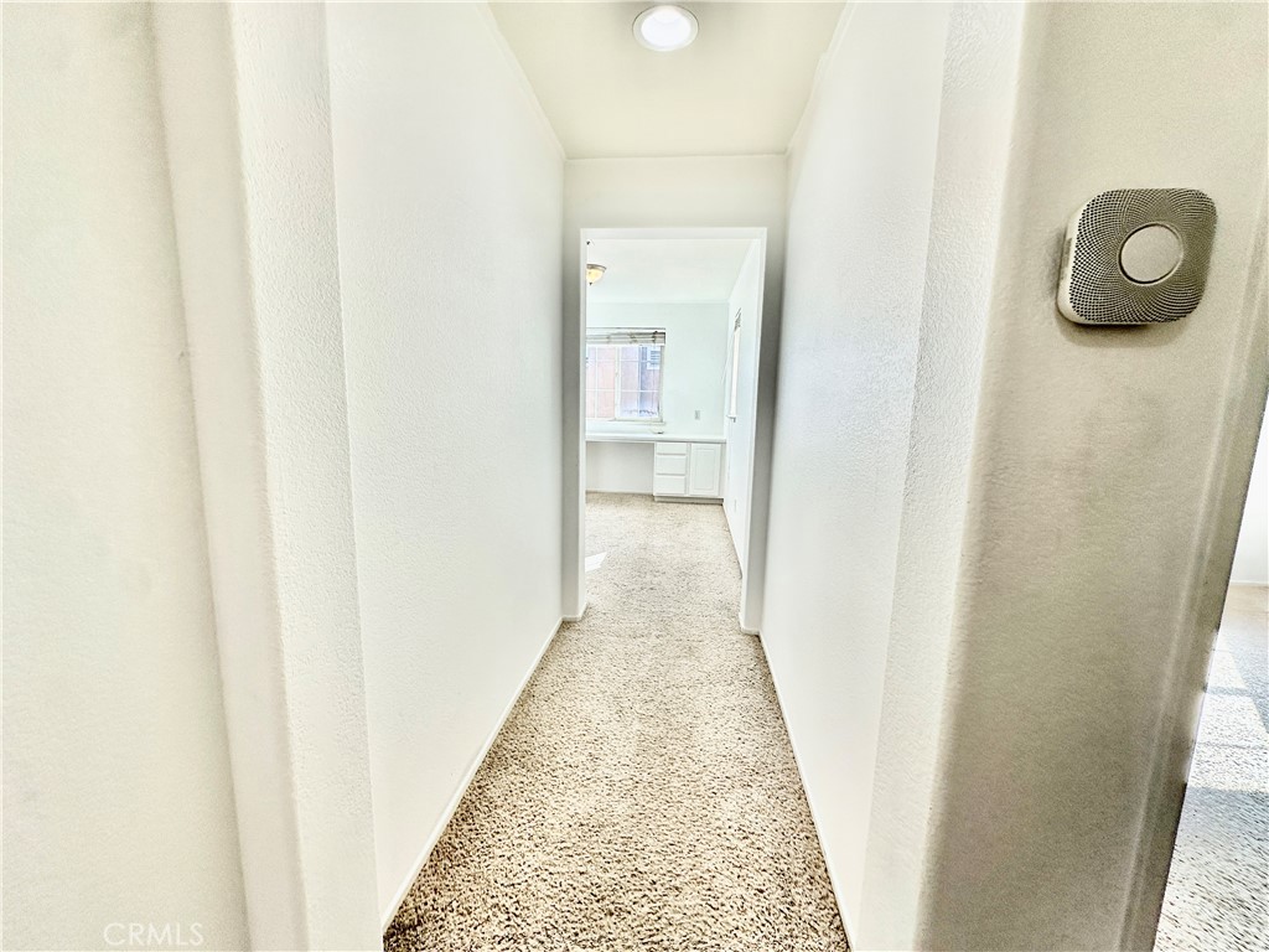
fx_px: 513
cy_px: 476
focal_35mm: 14
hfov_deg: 102.1
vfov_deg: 85.7
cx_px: 634
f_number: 2.2
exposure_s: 1/239
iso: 40
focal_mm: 2.22
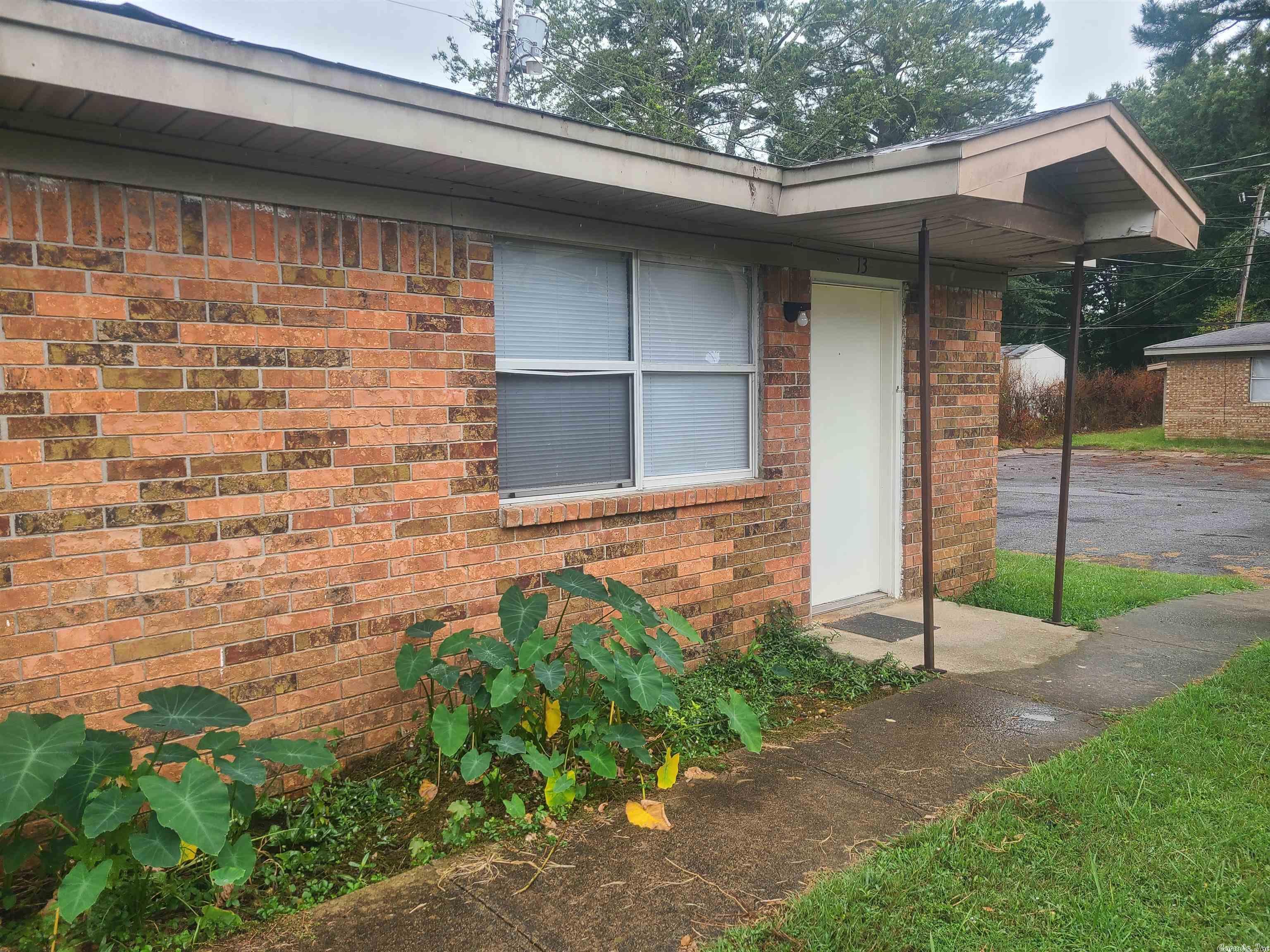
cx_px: 635
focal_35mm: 26
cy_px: 476
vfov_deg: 53.1
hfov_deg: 67.3
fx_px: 954
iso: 40
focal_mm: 5.4
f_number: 1.8
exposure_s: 1/374
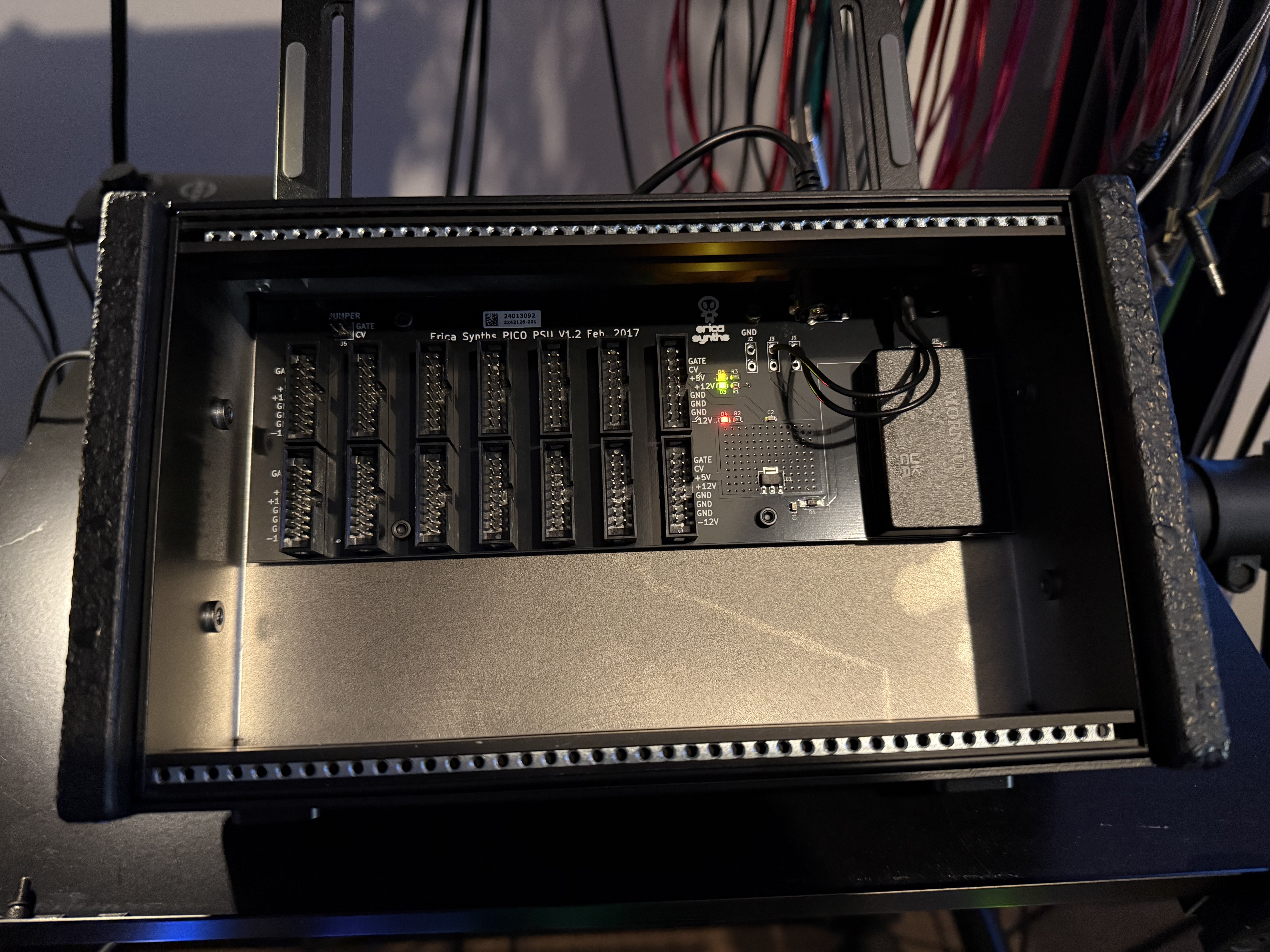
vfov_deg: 56.8
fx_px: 881
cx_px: 635
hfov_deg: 71.6
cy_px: 476
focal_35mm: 24
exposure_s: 1/40
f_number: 1.78
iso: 1000
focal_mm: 6.76
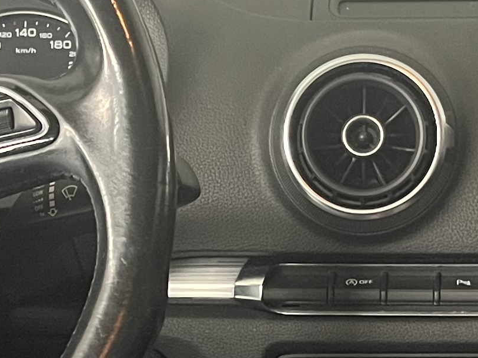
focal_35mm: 129
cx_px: 359
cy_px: 358
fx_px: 1781
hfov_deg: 15.2
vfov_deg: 11.4
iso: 500
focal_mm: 5.1
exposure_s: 1/44
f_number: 1.6
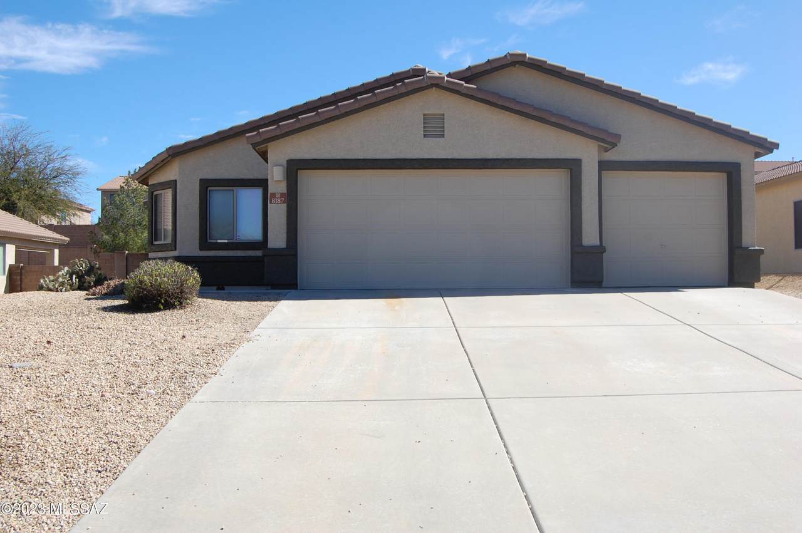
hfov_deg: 55.1
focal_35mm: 34
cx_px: 401
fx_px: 768
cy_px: 266
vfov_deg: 38.3
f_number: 9
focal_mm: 23
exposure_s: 1/320
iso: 200
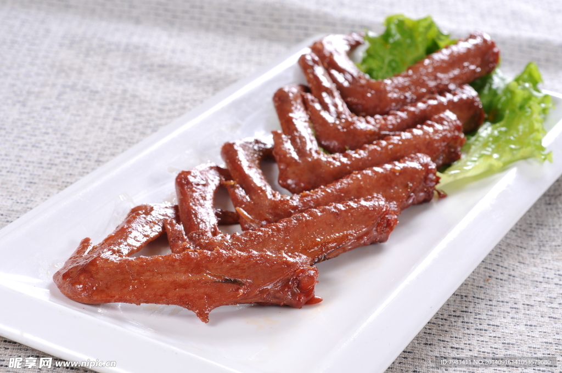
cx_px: 281
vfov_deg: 15.1
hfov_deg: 22.6
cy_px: 186
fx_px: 1403
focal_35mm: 90
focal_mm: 60
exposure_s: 1/125
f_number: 11
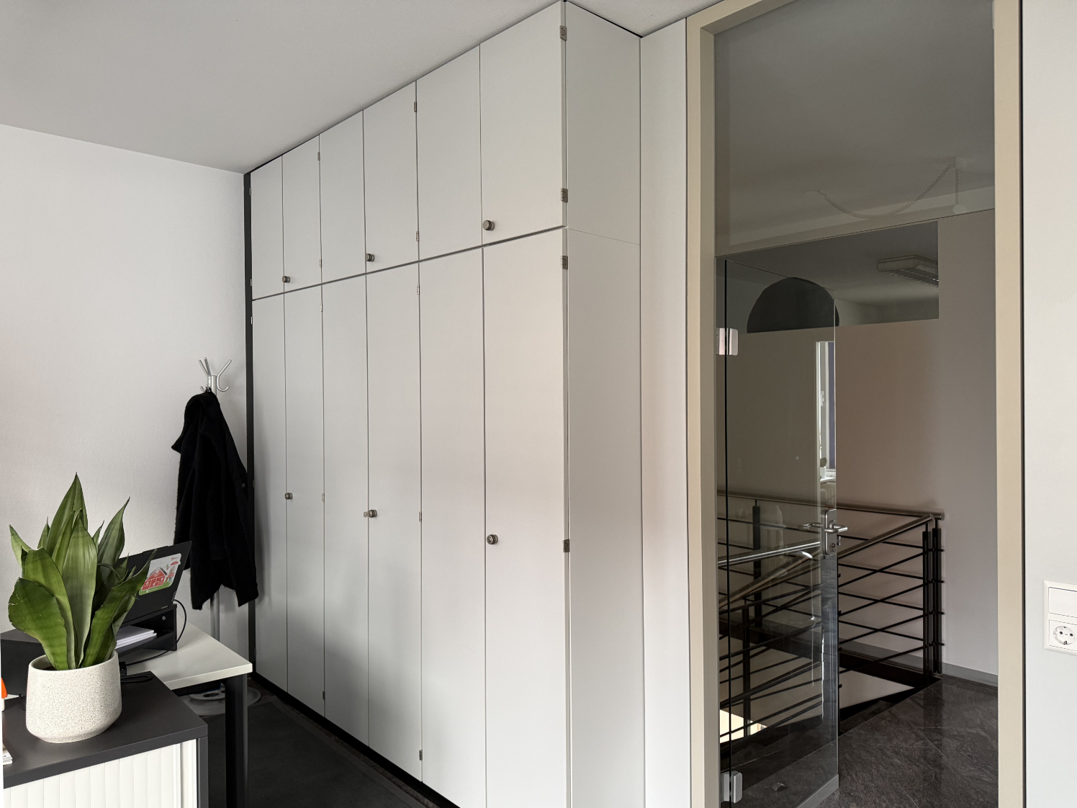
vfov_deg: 56.8
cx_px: 538
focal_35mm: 24
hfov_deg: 71.6
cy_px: 404
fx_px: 747
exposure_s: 1/60
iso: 250
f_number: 1.8
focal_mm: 6.8
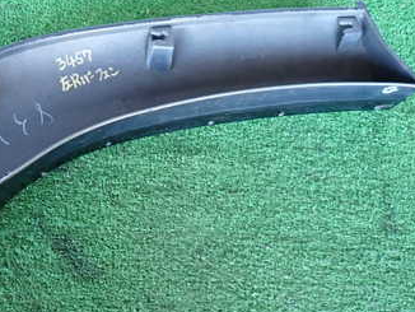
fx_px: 552
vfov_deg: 31.6
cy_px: 158
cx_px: 88
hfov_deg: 39.7
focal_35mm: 46
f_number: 2
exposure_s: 1/30
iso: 320
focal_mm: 4.5
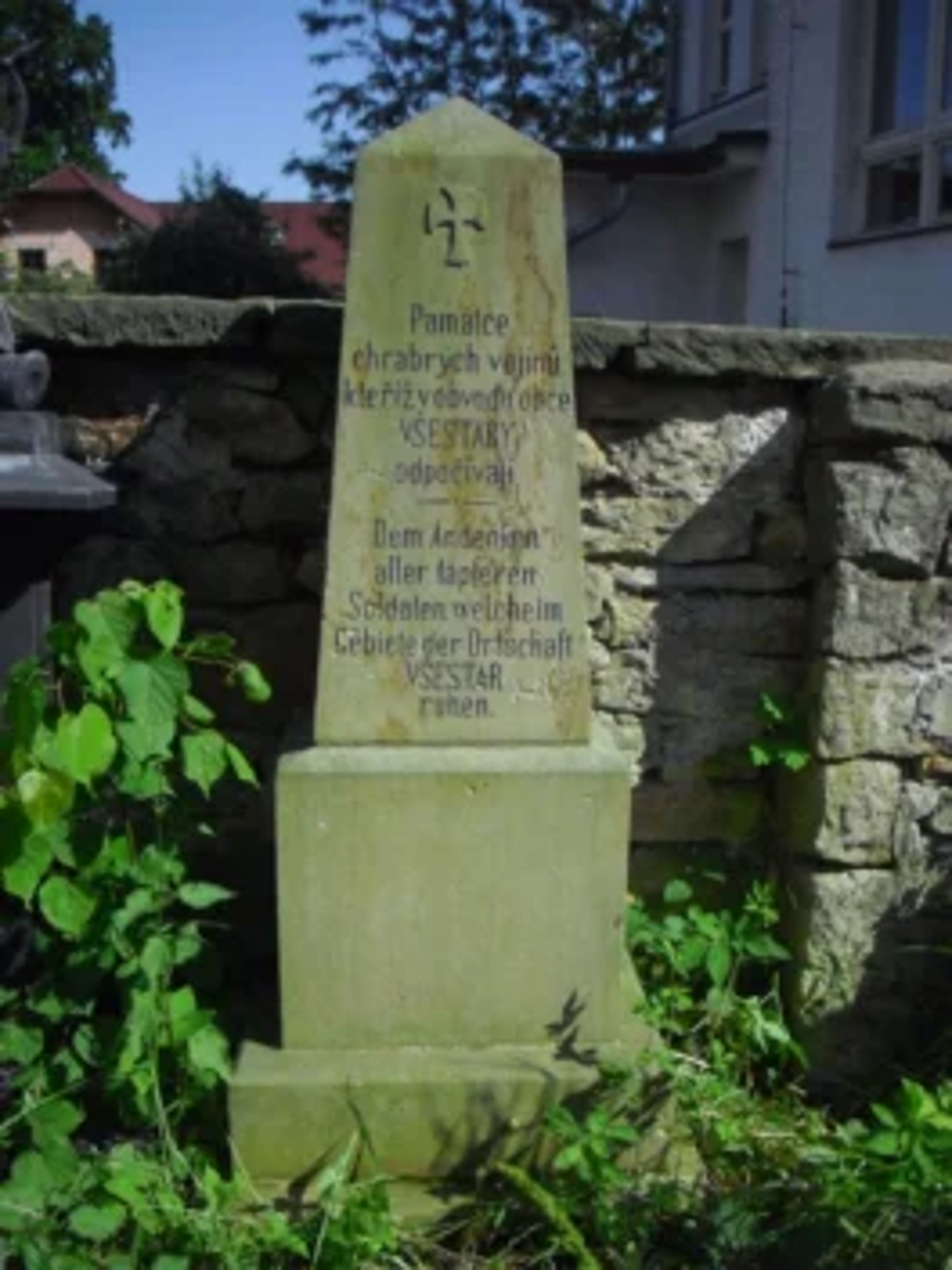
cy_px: 635
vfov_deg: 49.0
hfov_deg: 37.7
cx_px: 476
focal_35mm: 38
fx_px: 1393
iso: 400
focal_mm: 6.2
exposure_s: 1/800
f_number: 8
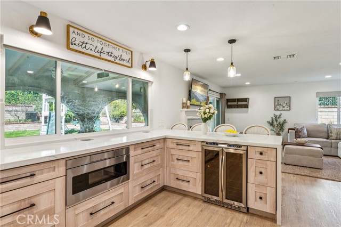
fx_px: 177
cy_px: 114
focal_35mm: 19
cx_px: 170
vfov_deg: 65.3
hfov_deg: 87.8
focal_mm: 18.7
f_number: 13
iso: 100
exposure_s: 1/4
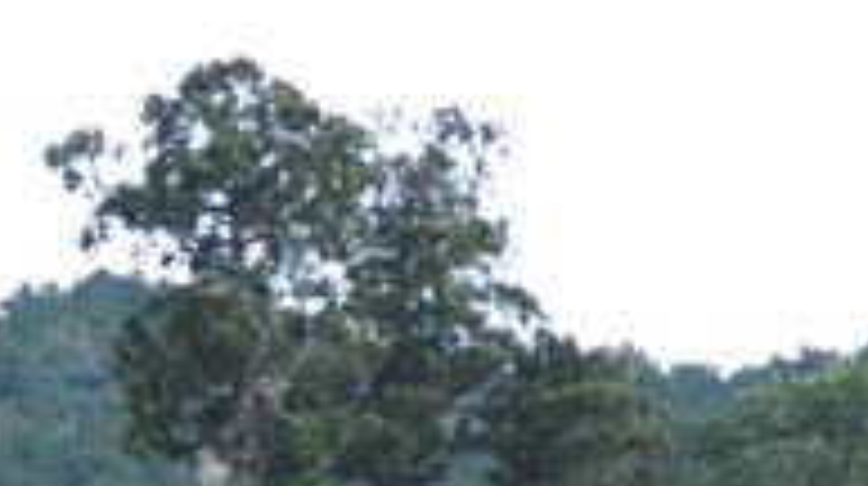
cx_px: -733
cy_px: 1267
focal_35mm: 278
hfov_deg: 7.5
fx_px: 6390
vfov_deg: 4.2
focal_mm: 50
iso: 400
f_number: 2.8
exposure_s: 1/2500
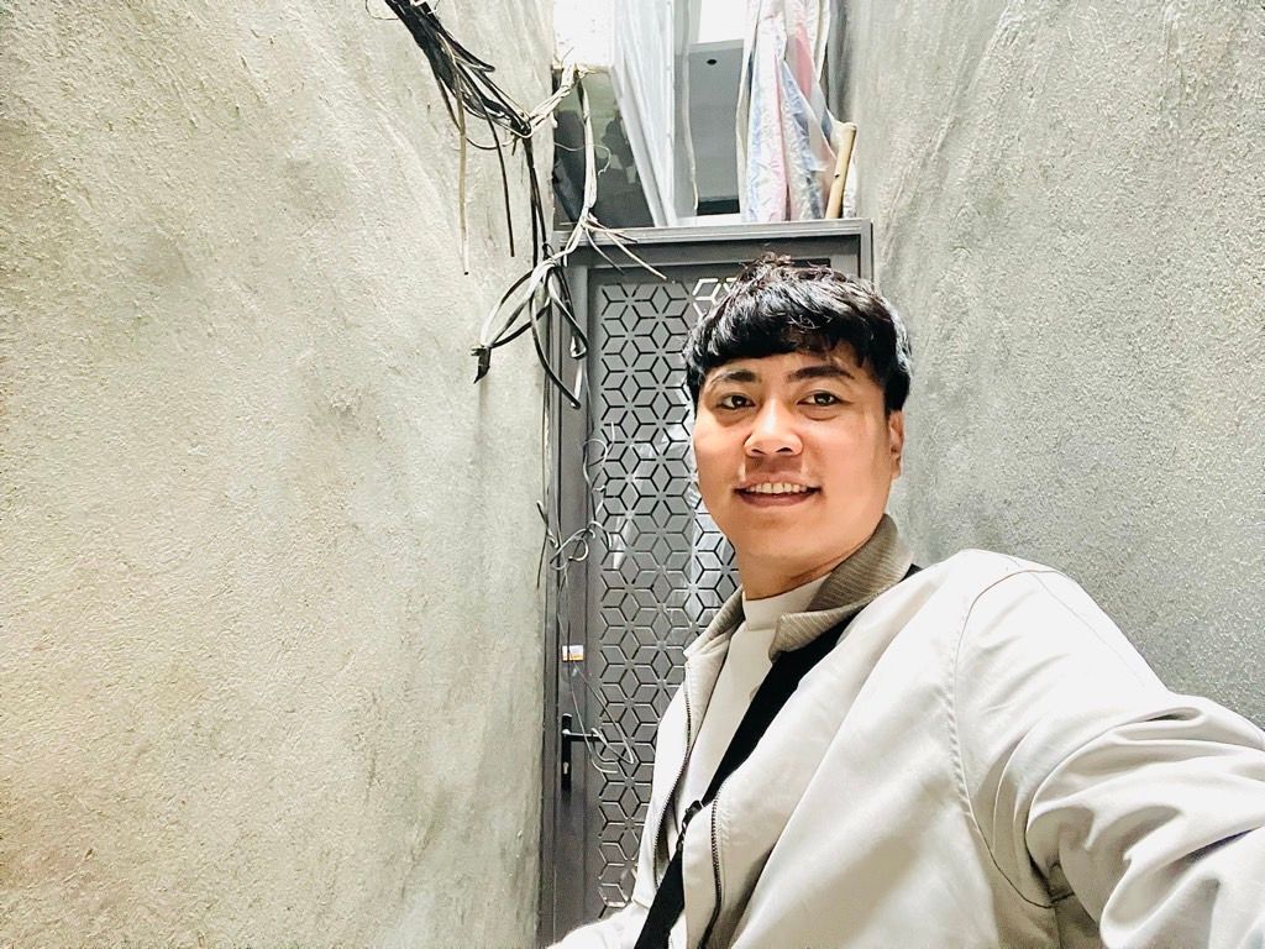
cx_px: 632
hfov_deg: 73.9
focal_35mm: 23
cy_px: 474
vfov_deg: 58.9
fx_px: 841
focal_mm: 2.71
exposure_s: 1/15
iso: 800
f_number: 2.2
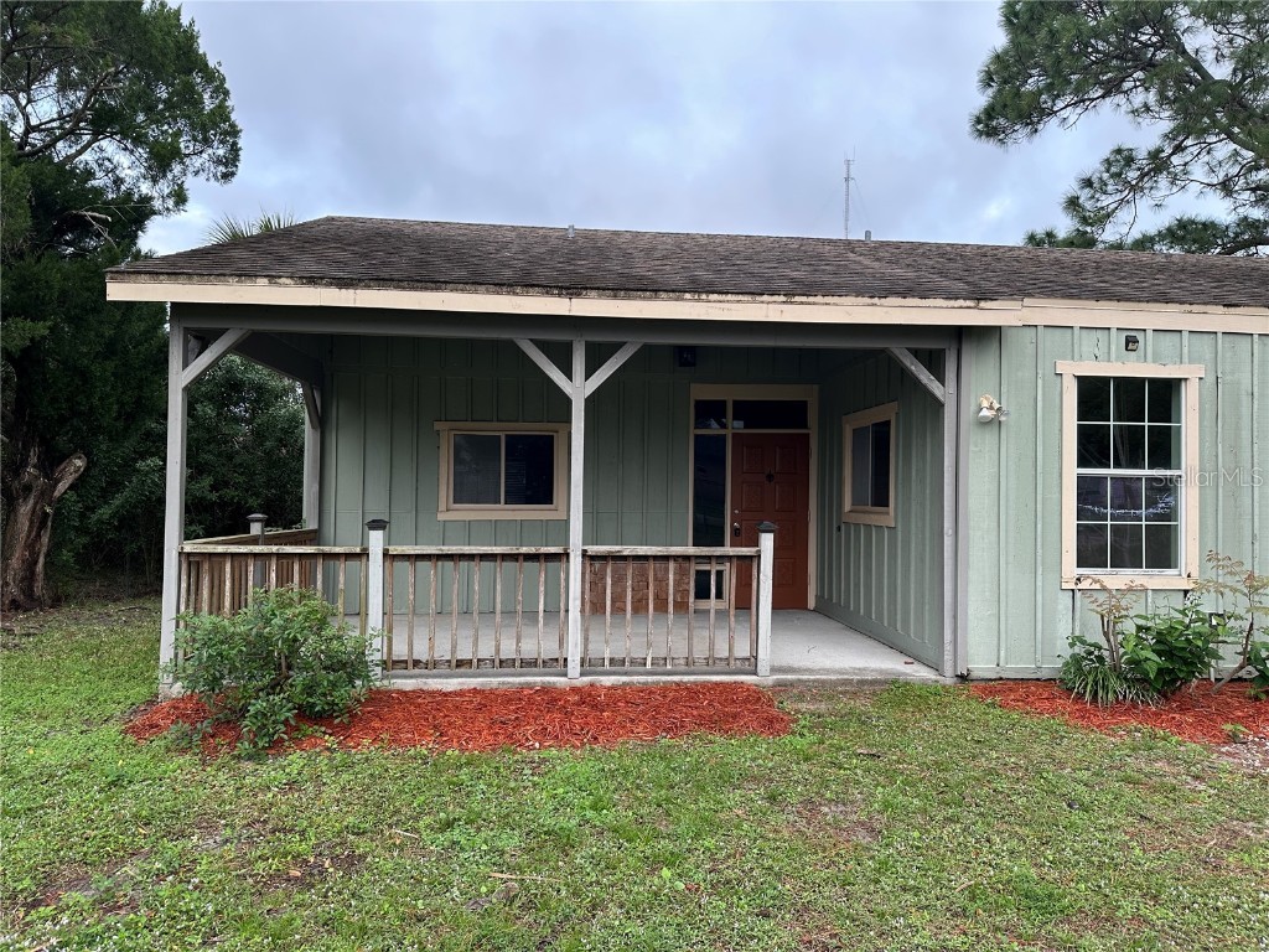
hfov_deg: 71.6
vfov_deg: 56.8
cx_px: 634
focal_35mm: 24
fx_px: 880
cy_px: 476
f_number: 1.78
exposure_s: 1/187
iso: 64
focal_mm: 6.86
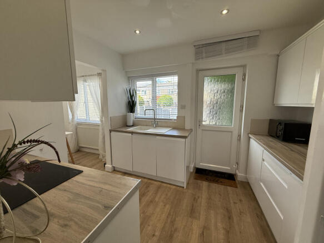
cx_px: 162
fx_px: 131
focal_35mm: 14
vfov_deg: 85.7
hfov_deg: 102.1
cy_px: 122
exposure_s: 1/176
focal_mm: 2.22
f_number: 2.2
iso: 64
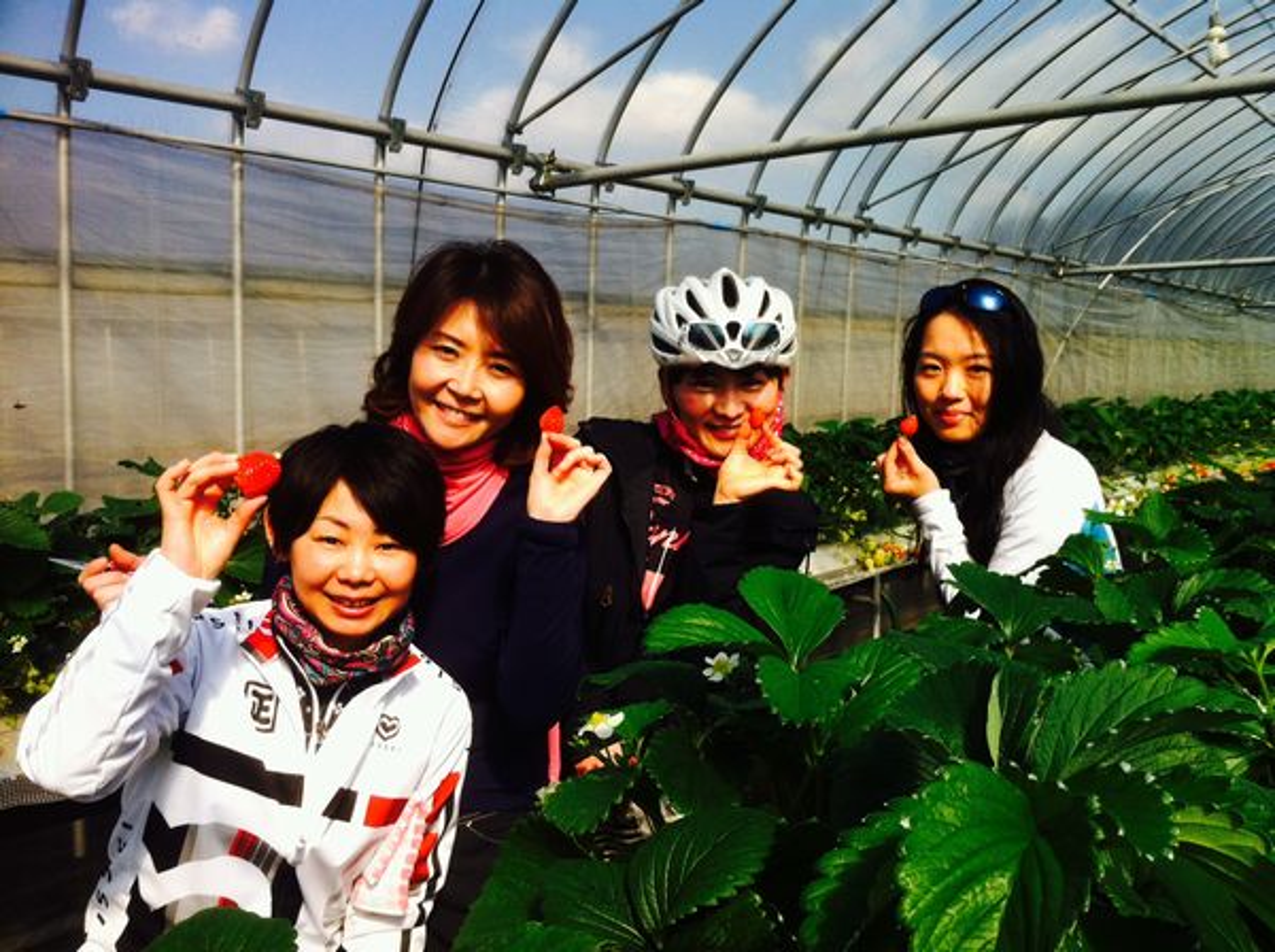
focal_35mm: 35
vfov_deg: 40.6
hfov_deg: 52.7
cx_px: 638
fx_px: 1287
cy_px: 476
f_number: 2.8
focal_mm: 3.85
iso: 80
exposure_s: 1/1005
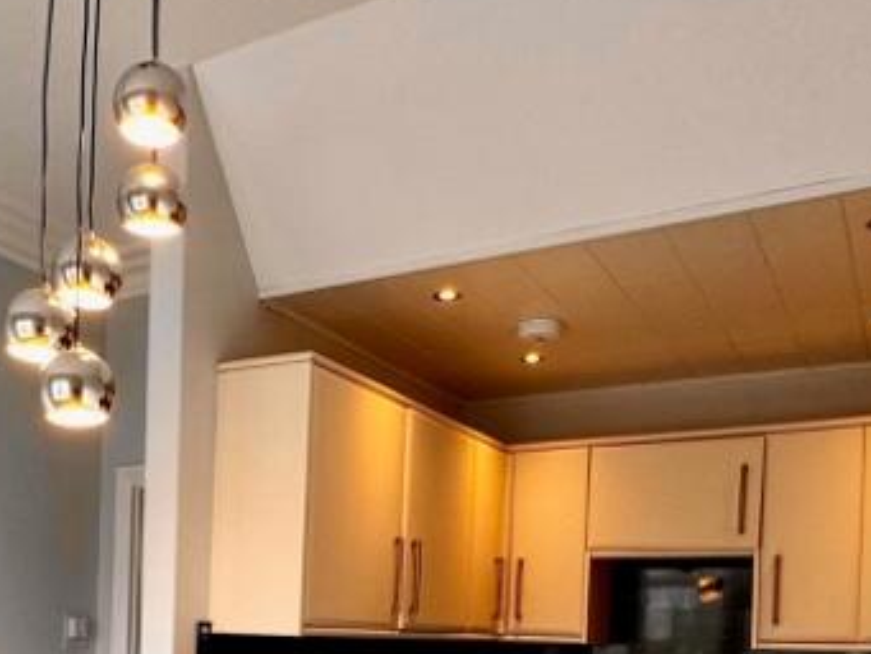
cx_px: 253
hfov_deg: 43.8
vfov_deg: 31.7
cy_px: 657
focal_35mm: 42
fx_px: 1057
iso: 100
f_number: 2.2
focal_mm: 2.22
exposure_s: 1/100
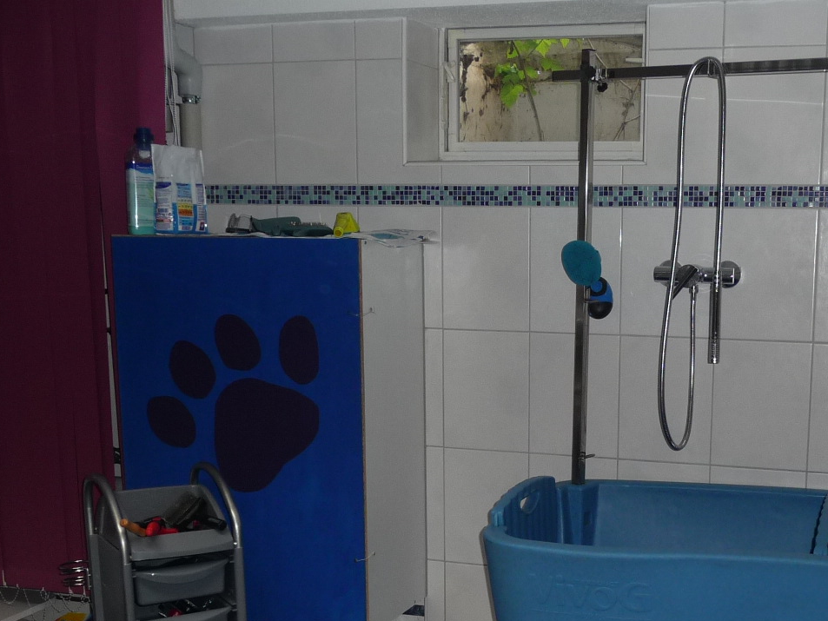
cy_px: 466
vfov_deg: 30.4
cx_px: 592
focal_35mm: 47
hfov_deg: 39.6
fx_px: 1124
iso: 125
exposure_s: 1/30
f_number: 3.3
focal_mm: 4.7
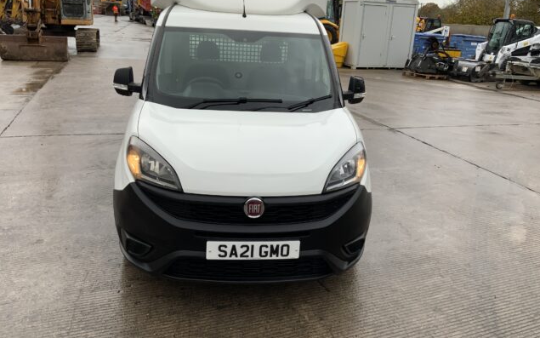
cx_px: 271
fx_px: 456
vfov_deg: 40.4
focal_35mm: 31
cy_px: 137
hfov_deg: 61.2
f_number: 1.8
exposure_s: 1/409
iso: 16
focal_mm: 3
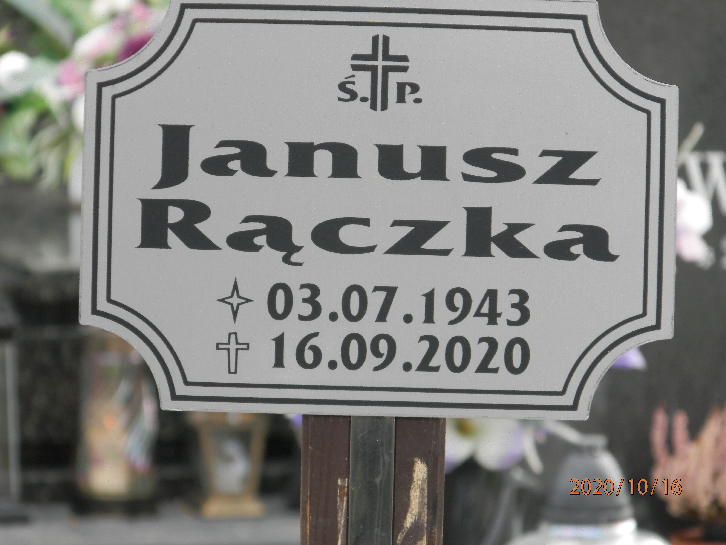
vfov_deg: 4.4
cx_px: 363
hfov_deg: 5.9
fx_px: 7026
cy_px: 272
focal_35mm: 335
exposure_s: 1/100
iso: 200
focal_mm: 59.8
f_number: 5.6
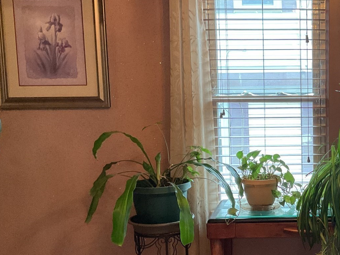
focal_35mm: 58
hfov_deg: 31.4
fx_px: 570
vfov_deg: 25.2
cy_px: 157
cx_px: 317
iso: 125
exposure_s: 1/60
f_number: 1.8
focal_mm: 3
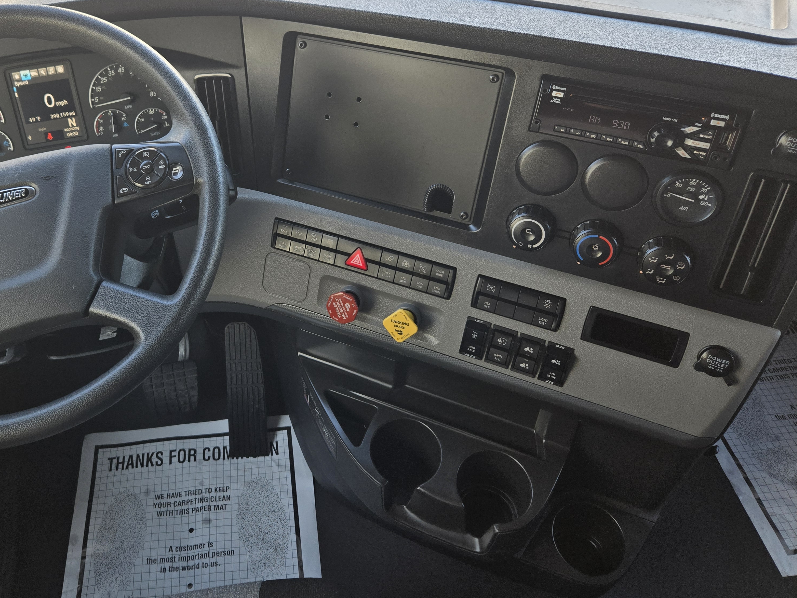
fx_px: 714
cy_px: 220
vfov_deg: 45.0
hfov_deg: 57.0
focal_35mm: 31
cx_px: 260
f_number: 1.8
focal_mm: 5.4
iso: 80
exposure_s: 1/180
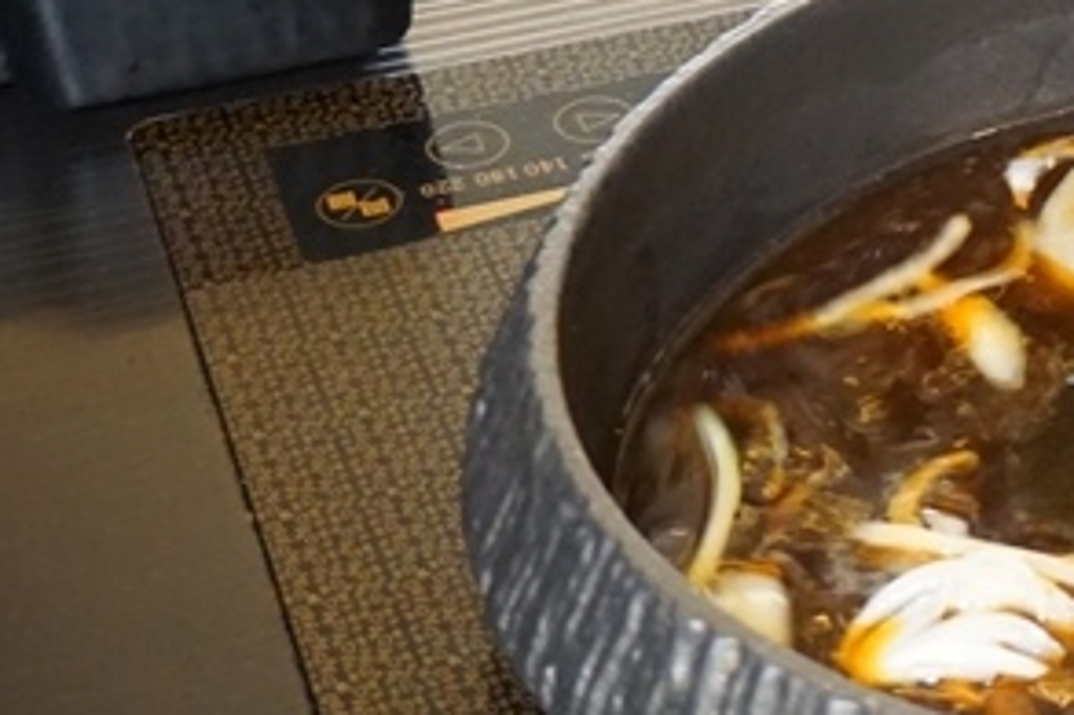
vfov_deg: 9.2
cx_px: 1756
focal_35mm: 147
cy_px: -72
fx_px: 4383
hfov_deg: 13.0
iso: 3200
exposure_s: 1/25
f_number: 4.5
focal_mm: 28
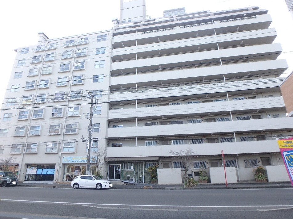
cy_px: 110
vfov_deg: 63.4
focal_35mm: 21
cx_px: 146
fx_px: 178
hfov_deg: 79.0
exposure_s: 1/200
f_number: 3.5
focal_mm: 3.7
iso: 125
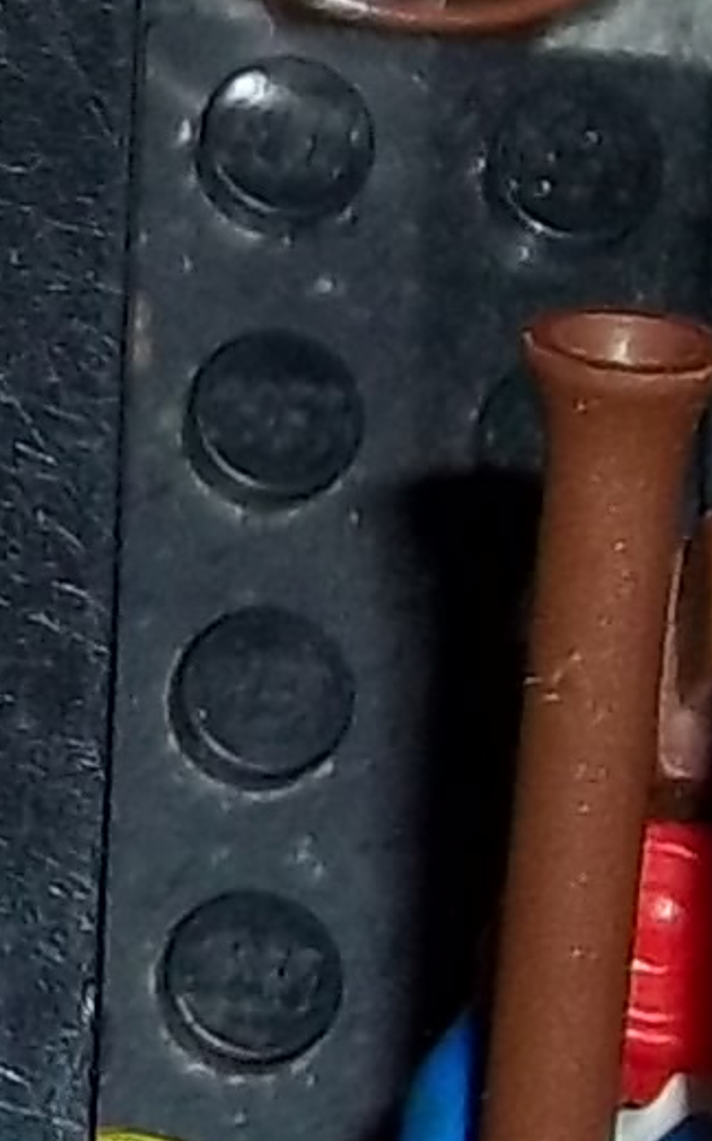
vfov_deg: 6.4
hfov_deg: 3.8
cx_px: -1874
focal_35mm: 327
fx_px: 10161
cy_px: 176
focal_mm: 7.1
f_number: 3.2
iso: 80
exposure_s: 1/40
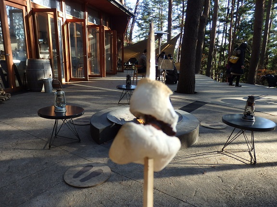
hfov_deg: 69.4
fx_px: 200
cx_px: 138
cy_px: 104
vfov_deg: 54.9
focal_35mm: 25
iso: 125
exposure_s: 1/200
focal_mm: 4.5
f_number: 3
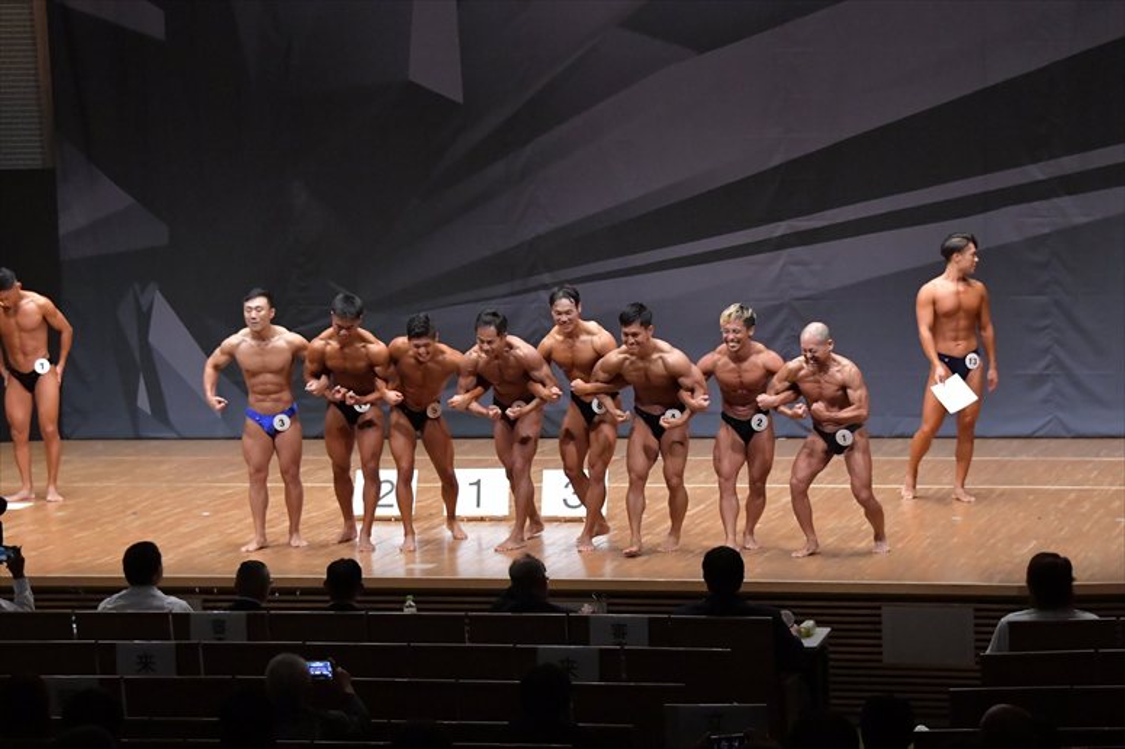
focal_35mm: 108
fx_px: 3373
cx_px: 562
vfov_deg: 12.7
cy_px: 374
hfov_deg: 18.9
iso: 8000
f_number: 5.6
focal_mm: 72
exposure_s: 1/400
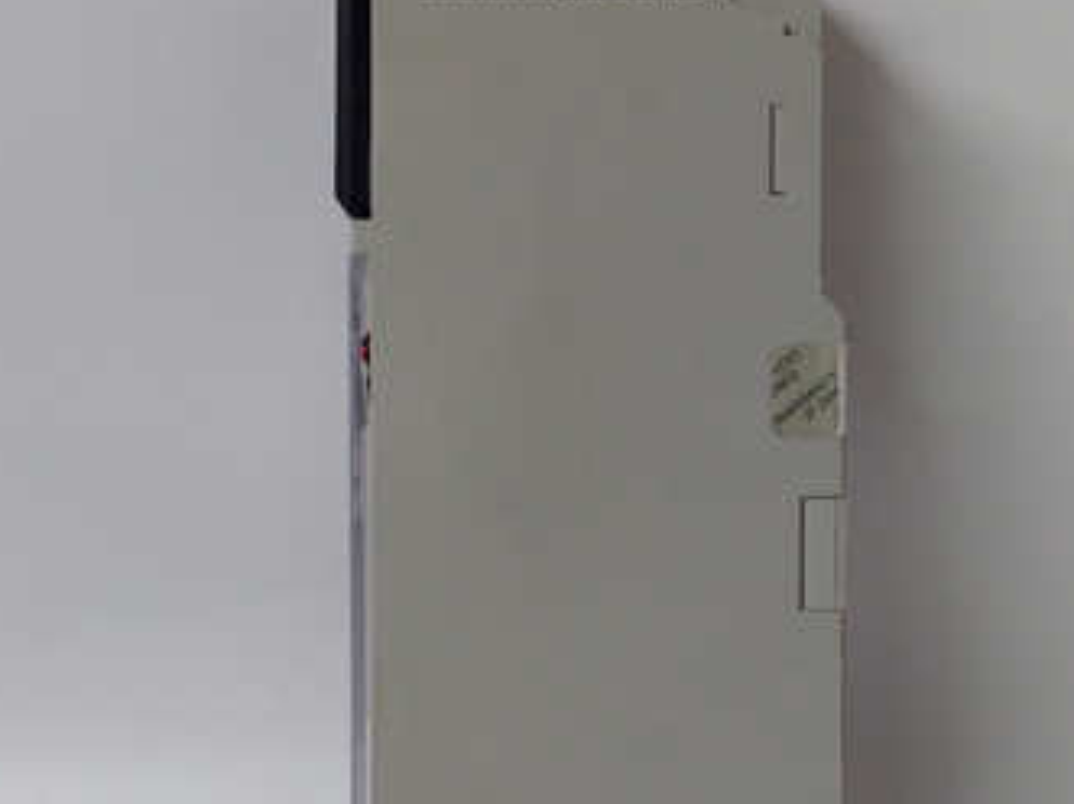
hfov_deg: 38.8
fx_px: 1520
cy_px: 532
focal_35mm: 49
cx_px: 613
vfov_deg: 29.5
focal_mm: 3.79
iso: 303
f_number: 2
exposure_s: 1/33
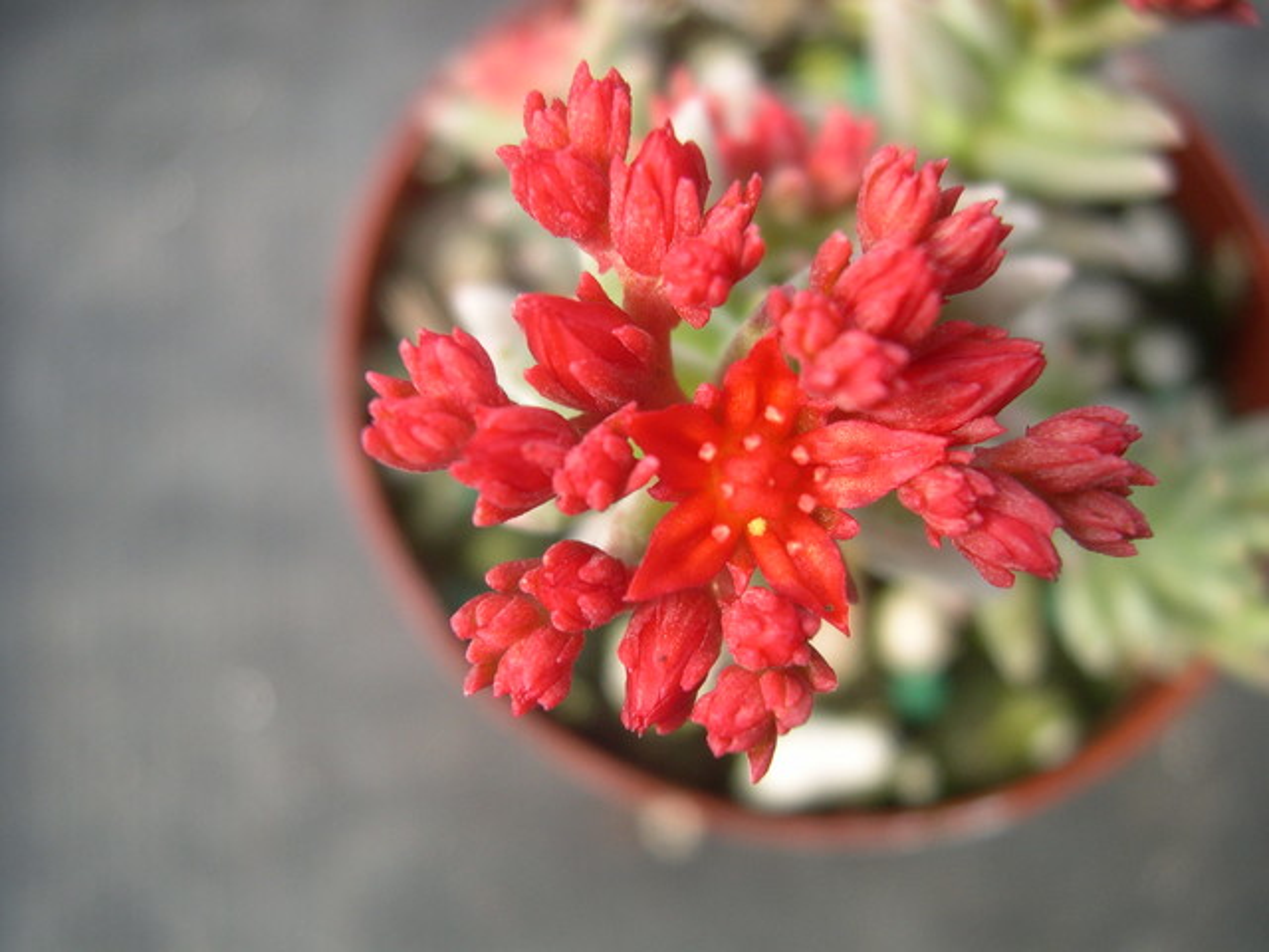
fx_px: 1393
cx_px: 634
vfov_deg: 37.7
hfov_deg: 49.0
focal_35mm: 38
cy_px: 476
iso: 100
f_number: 2.8
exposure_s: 1/359
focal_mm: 8
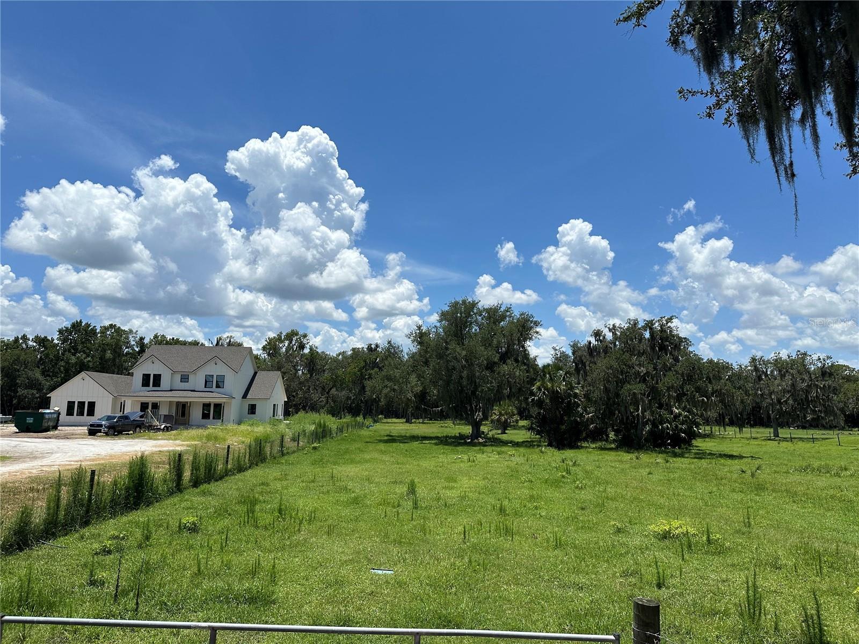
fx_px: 596
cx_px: 430
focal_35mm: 24
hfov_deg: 71.6
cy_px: 322
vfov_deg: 56.8
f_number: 1.78
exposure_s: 1/7576
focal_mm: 6.86
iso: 80
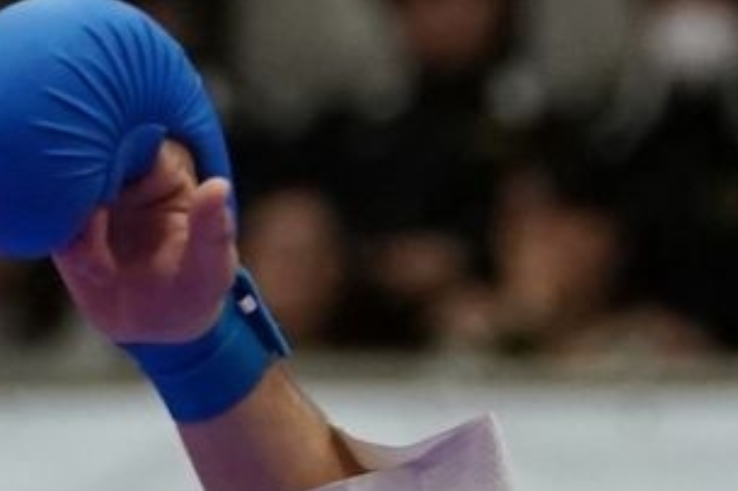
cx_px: 1181
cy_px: 1139
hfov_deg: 2.0
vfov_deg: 1.4
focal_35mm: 1015
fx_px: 20795
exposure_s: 1/1000
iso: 2500
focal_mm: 115
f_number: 2.8
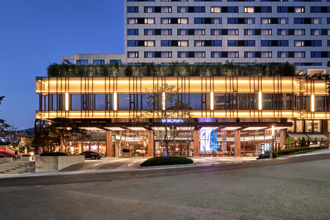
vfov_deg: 61.9
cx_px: 165
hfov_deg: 84.0
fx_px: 183
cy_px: 110
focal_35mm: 20
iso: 200
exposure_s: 2
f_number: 8
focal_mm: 13.2
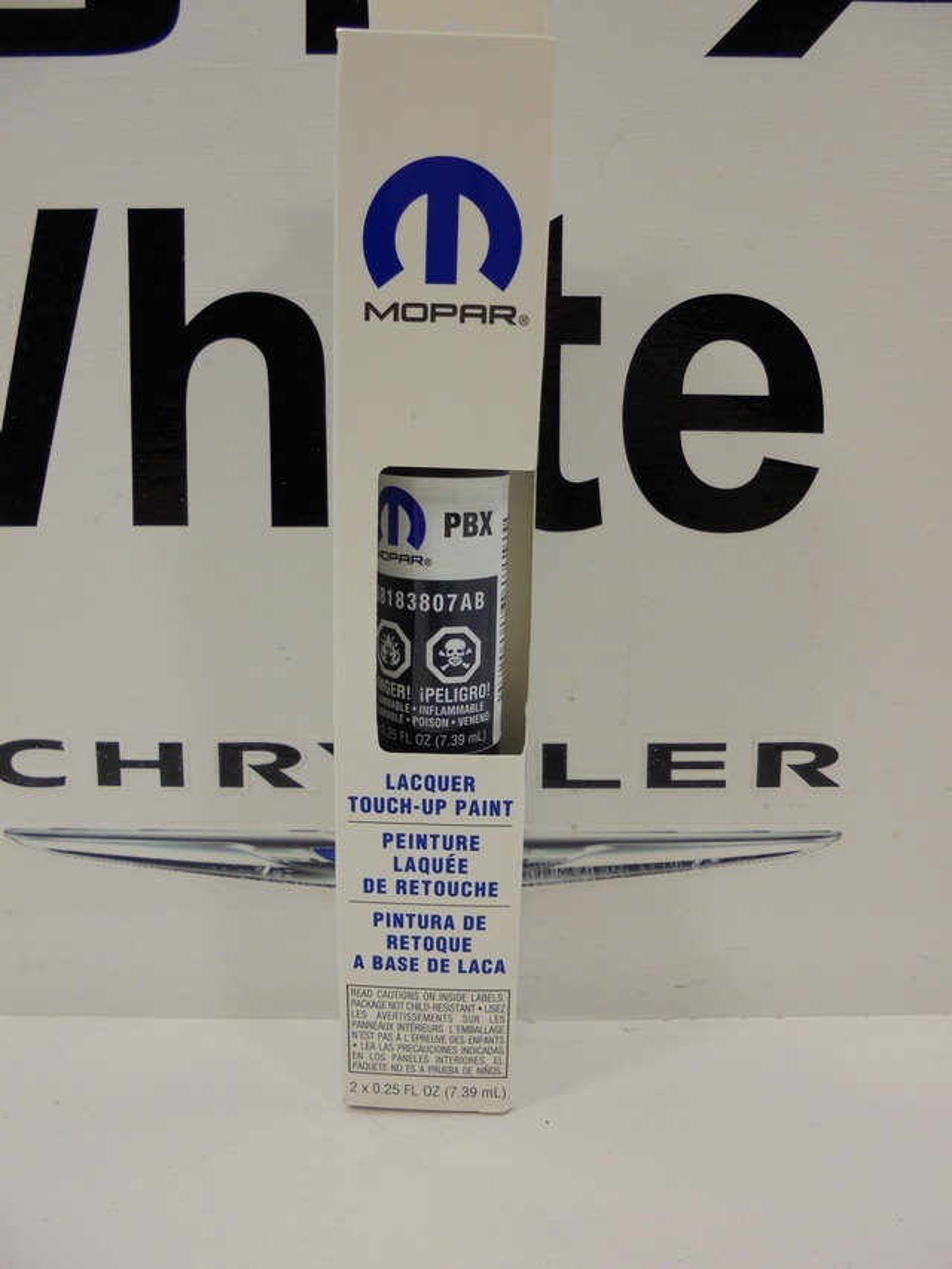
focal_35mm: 26
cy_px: 634
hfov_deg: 53.1
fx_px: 953
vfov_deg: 67.3
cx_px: 476
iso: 100
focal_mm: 4.6
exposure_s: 1/160
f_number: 3.5
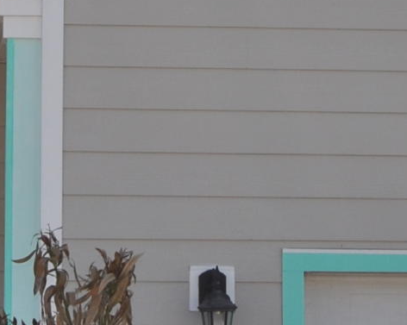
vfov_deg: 6.6
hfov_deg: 8.3
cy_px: 66
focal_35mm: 233
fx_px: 2805
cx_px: 111
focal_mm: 26
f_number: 10
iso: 100
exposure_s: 1/200
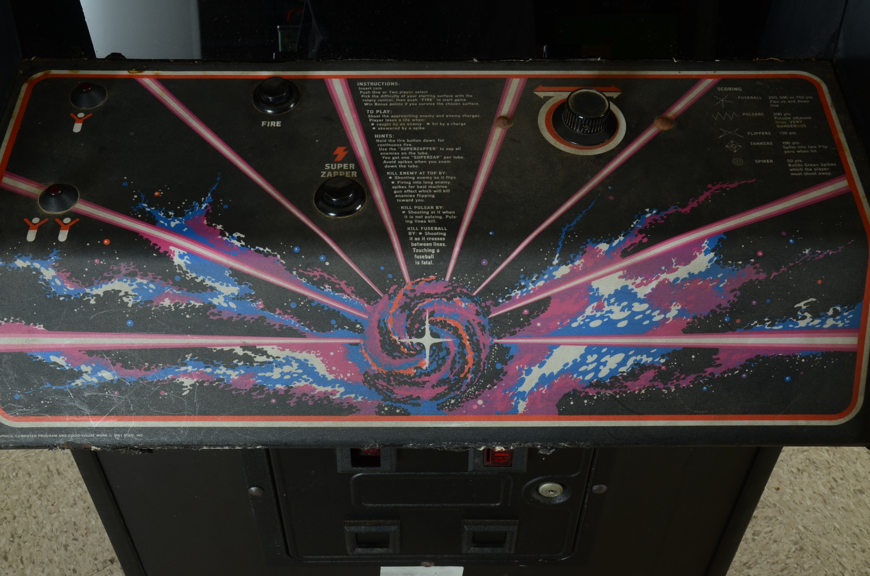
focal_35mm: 39
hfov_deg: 49.6
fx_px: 941
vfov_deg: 34.1
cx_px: 435
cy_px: 288
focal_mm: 26
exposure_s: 1/160
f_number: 14
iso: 160
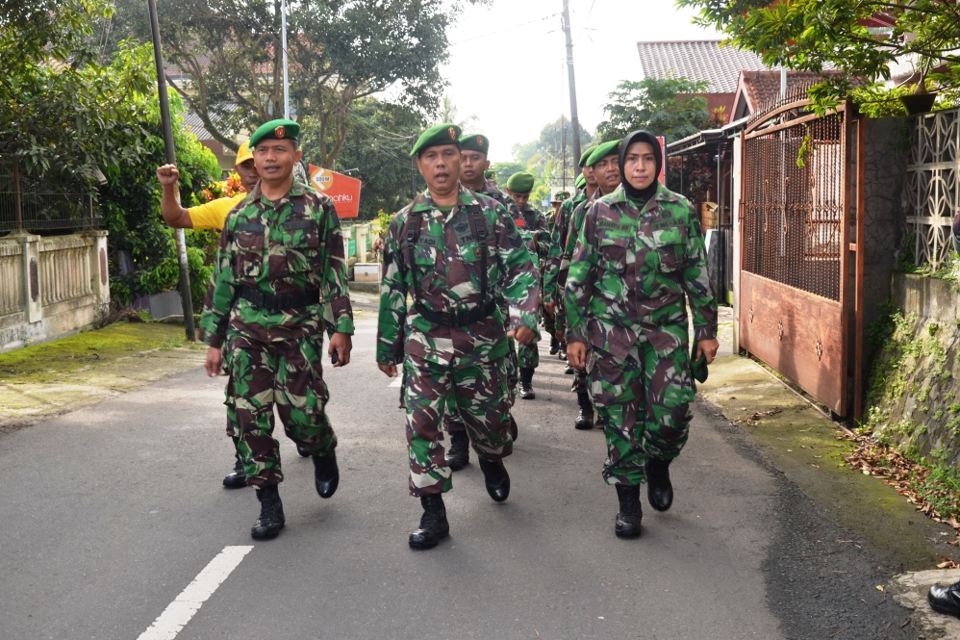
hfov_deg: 45.4
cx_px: 480
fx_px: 1146
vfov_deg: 31.2
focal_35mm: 43
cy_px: 321
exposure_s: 1/100
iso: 100
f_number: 5.6
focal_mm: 28
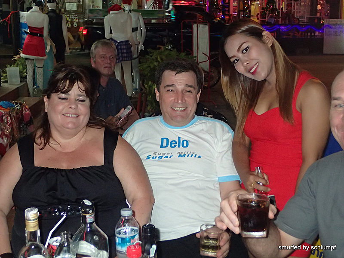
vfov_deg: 25.7
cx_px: 172
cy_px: 129
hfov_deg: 33.8
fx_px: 566
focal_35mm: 57
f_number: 3.5
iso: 800
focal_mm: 10.29
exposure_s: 1/50
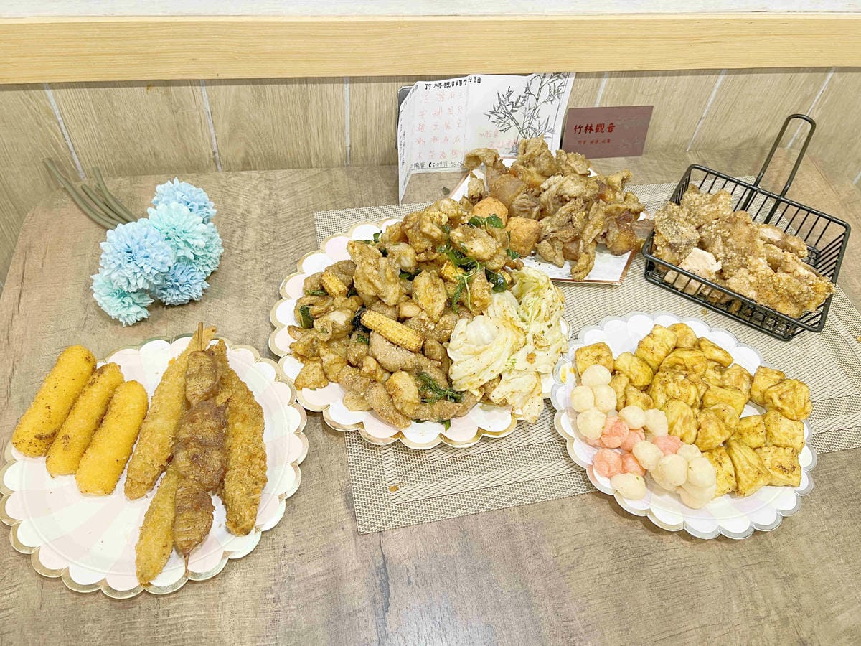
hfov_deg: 67.3
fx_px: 647
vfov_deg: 53.1
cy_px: 323
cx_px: 430
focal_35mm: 26
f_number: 1.5
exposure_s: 1/60
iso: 125
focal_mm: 5.7
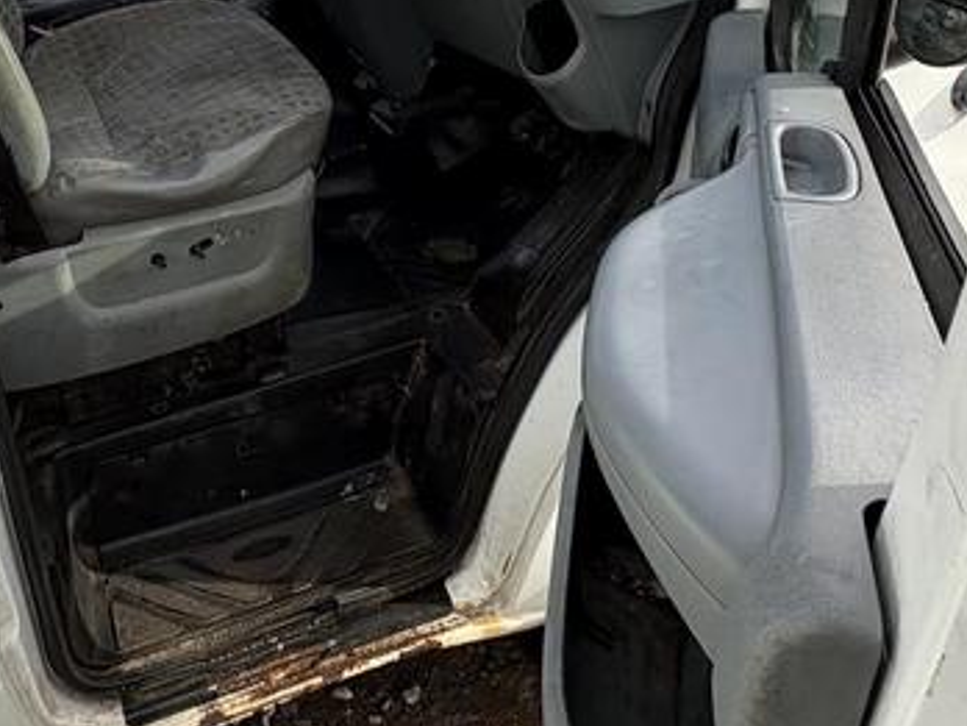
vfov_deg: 35.4
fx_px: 1006
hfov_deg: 50.4
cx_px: 322
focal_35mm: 36
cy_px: -22
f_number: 2.2
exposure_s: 1/352
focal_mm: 2.22
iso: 64
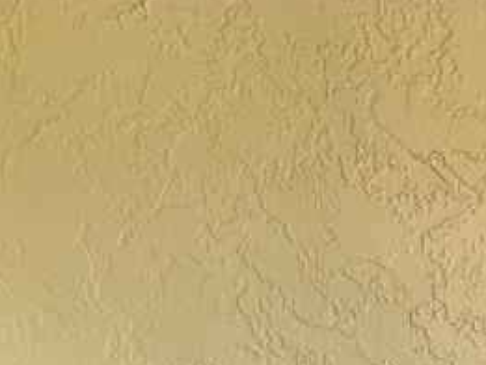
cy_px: 700
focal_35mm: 102
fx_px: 1433
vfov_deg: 12.9
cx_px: 892
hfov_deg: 16.1
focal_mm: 4.2
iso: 32
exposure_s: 1/140
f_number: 1.6
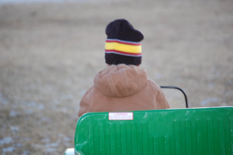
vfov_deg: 4.6
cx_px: 116
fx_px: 1941
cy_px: 78
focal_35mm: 300
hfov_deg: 6.9
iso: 1250
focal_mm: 200
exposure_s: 1/60
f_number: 5.6
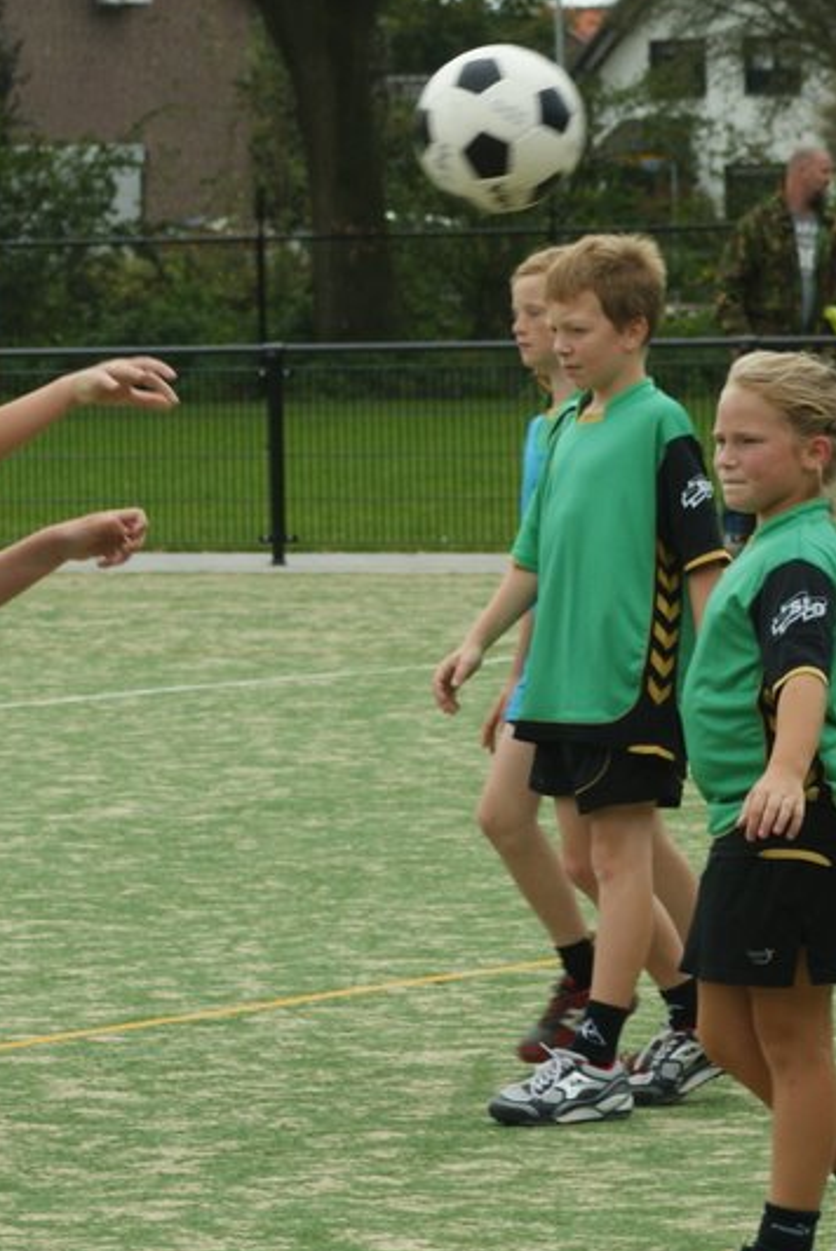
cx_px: -82
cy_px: 721
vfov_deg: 8.7
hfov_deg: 5.8
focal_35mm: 236
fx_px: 8209
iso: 200
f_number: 6.3
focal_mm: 70
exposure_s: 1/400
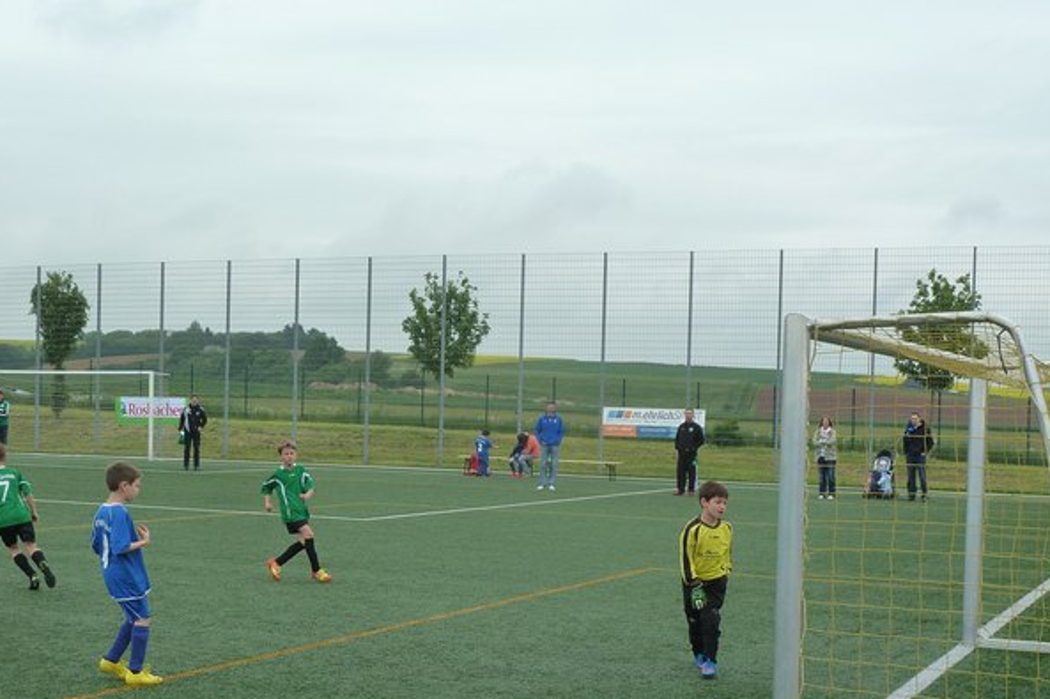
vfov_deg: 25.0
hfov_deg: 36.9
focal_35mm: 54
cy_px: 450
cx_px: 498
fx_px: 1574
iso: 125
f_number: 4
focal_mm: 7.3
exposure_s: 1/250
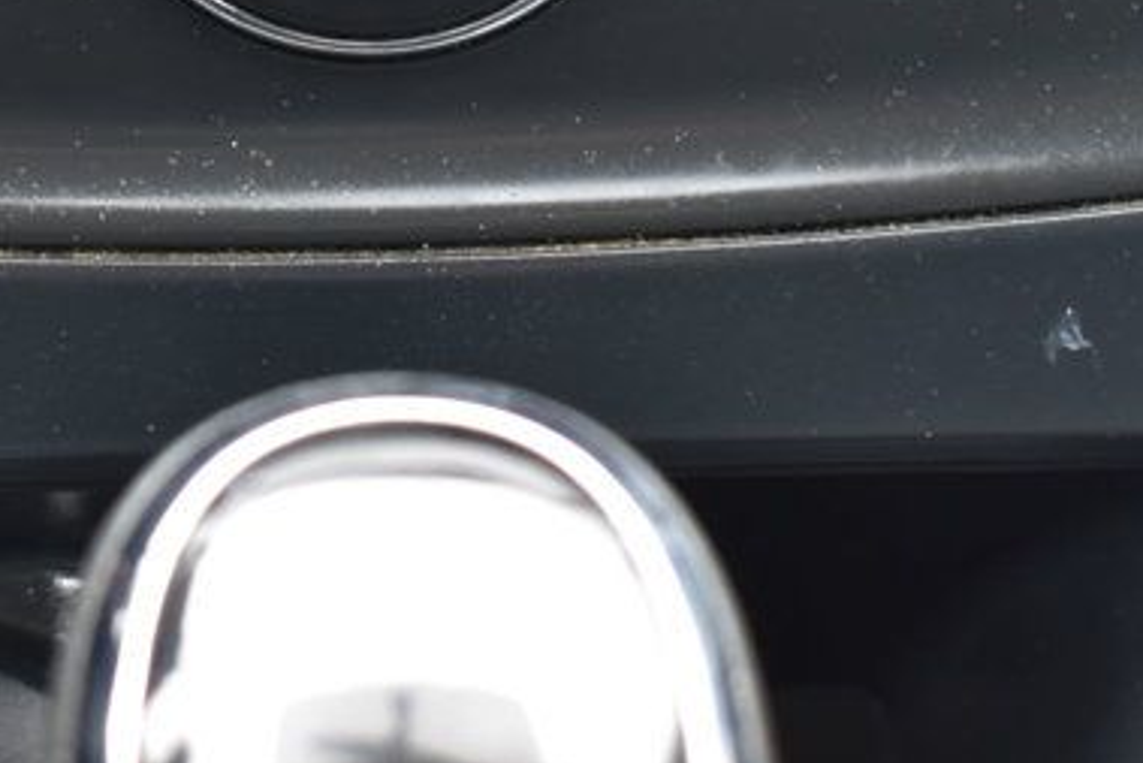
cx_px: 383
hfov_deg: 13.3
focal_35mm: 154
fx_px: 4891
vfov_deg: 8.8
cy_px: -172
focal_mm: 38
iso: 450
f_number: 6.3
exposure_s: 1/15
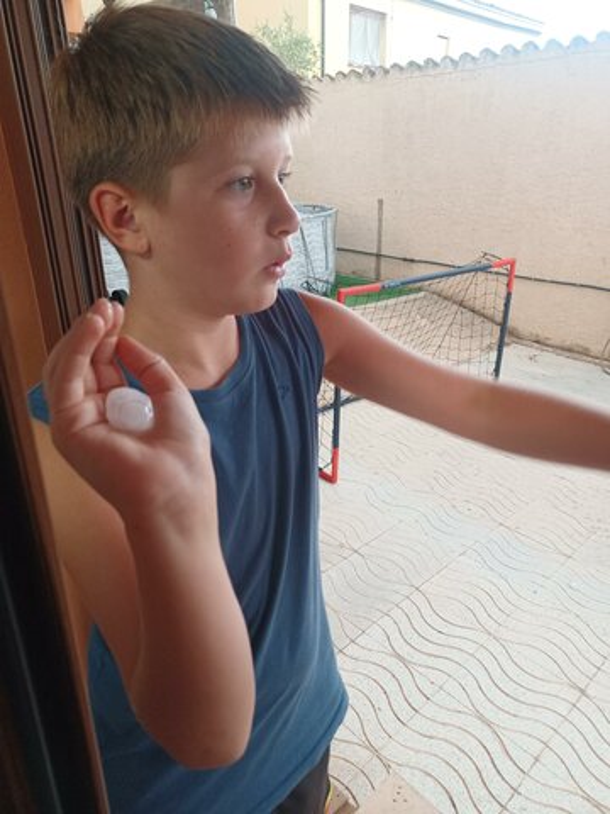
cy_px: 407
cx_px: 305
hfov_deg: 54.9
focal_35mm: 25
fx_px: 587
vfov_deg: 69.4
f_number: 1.8
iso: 400
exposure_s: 1/33.3
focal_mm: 4.6
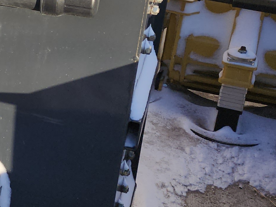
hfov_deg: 16.1
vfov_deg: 14.8
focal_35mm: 98
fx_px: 781
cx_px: -257
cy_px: -5
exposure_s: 1/834
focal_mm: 5.54
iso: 25
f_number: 1.8
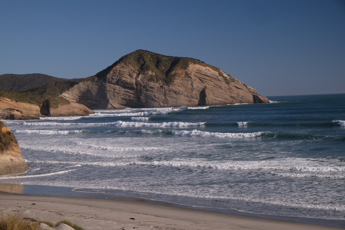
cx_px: 172
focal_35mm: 83
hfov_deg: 24.5
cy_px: 115
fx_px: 795
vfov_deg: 16.5
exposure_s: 1/500
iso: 800
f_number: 11
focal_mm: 55
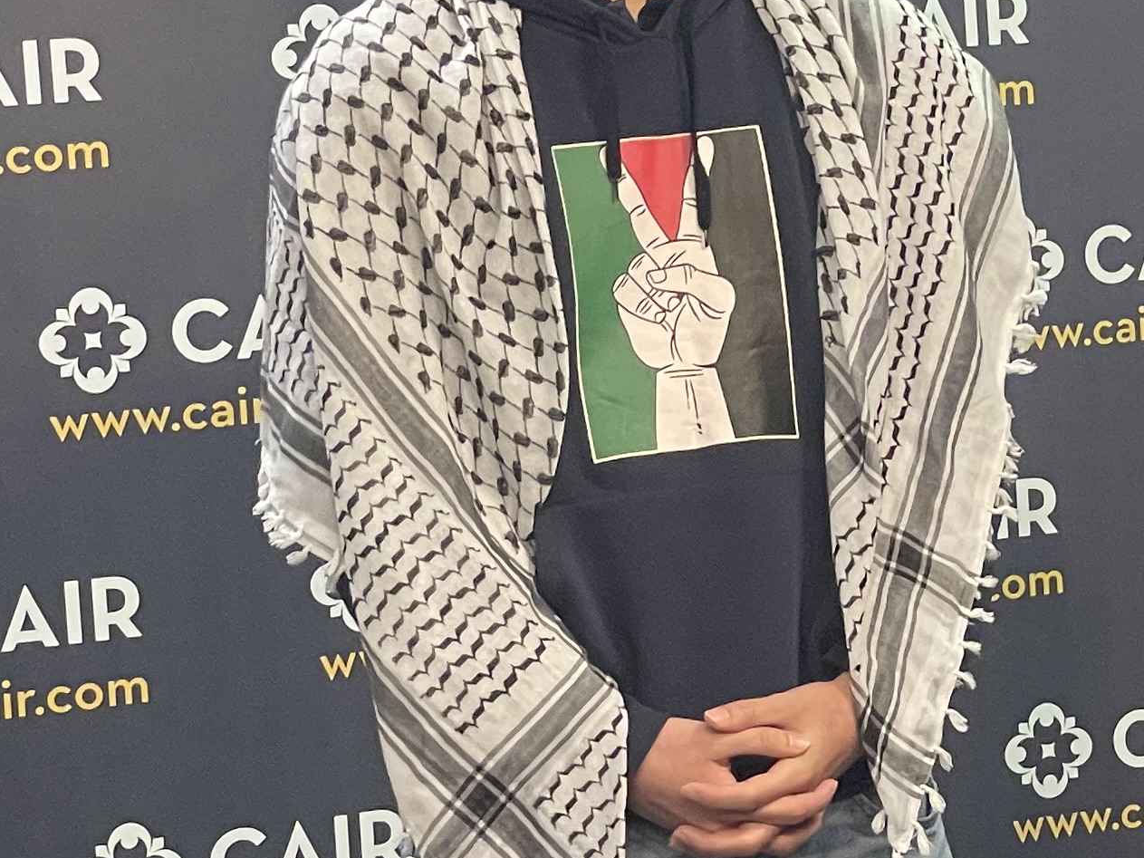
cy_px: 379
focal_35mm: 166
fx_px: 5485
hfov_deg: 11.6
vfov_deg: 8.9
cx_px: 1535
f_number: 2
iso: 250
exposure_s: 1/60
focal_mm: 6
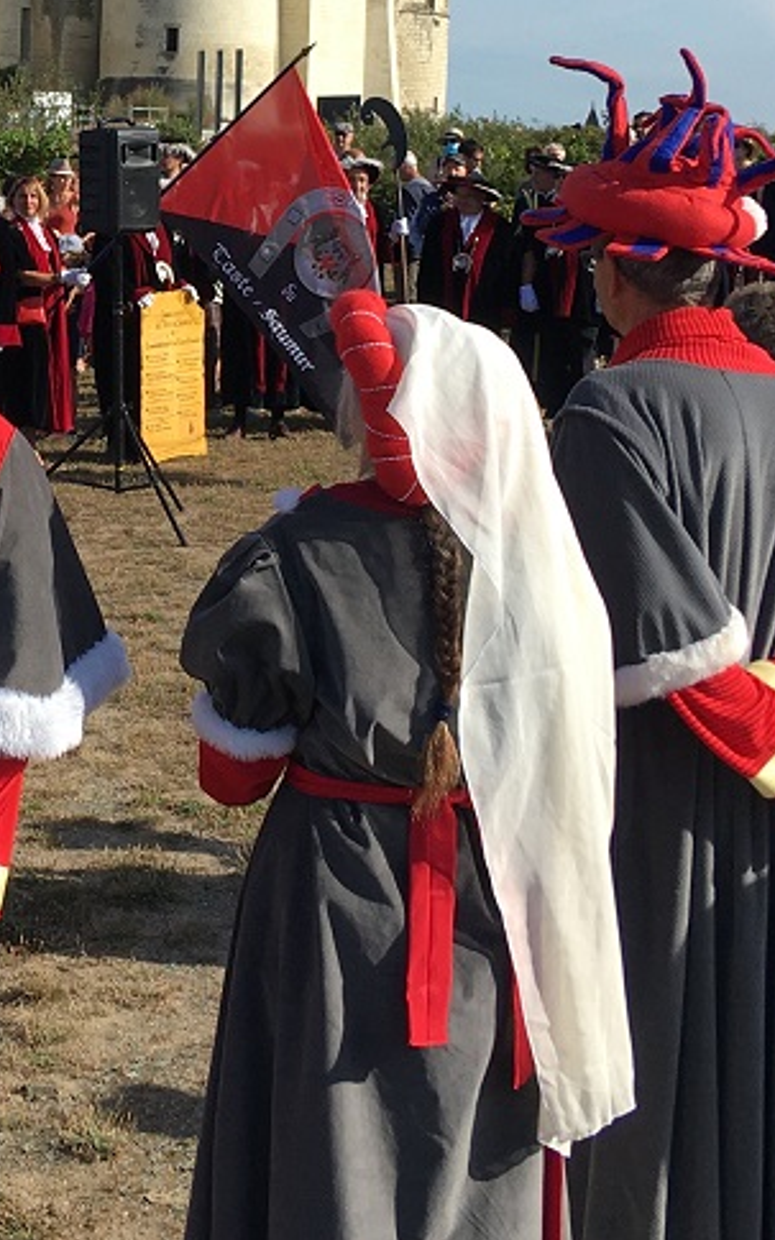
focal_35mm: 76
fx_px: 2569
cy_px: 230
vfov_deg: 26.6
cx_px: 13
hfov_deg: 16.8
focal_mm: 4.15
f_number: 2.2
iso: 25
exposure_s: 1/1374
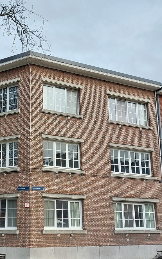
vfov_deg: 43.3
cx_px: 29
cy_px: 155
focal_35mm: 46
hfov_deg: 27.4
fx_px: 325
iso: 25
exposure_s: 1/318
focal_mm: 5.23
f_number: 1.8
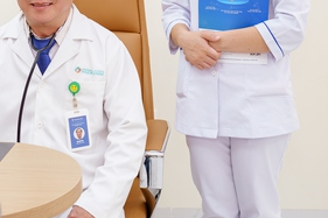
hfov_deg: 26.4
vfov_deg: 18.4
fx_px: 665
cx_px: 9
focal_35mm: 73
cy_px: 36
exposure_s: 1/125
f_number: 3.2
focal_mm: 32
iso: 160
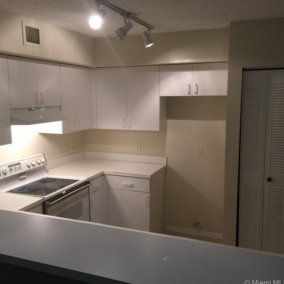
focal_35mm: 35
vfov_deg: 47.2
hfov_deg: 47.2
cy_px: 143
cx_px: 132
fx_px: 325
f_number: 2.2
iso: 50
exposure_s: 1/15
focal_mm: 4.15
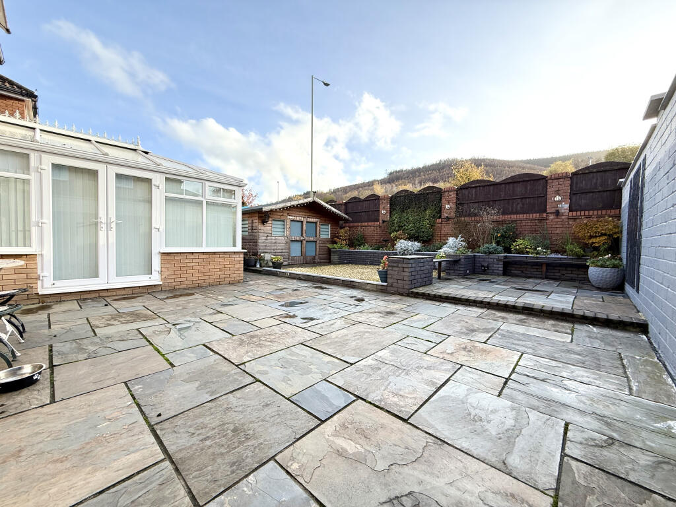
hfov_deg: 102.1
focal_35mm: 14
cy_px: 254
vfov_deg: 85.7
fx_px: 273
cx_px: 338
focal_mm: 2.22
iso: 64
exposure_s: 1/307
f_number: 2.2
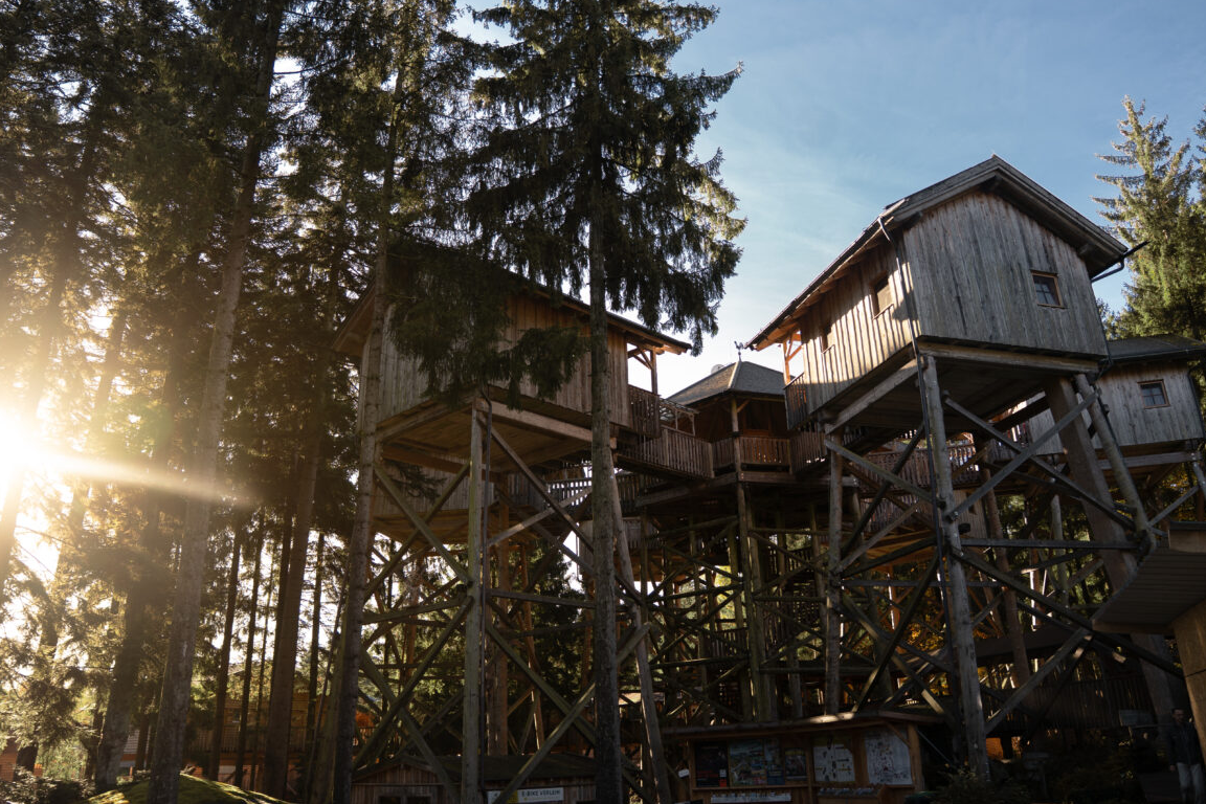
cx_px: 634
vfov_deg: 46.3
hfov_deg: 65.4
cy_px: 345
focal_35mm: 28
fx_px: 938
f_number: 2.8
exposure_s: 1/250
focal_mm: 24
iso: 100
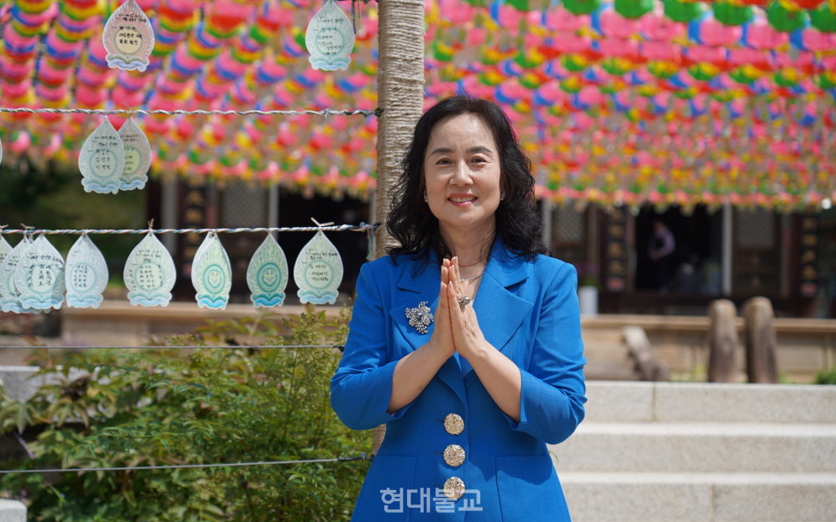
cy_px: 245
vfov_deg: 15.7
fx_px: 1891
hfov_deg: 24.9
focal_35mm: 83
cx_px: 419
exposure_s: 1/800
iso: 100
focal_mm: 81
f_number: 4.5
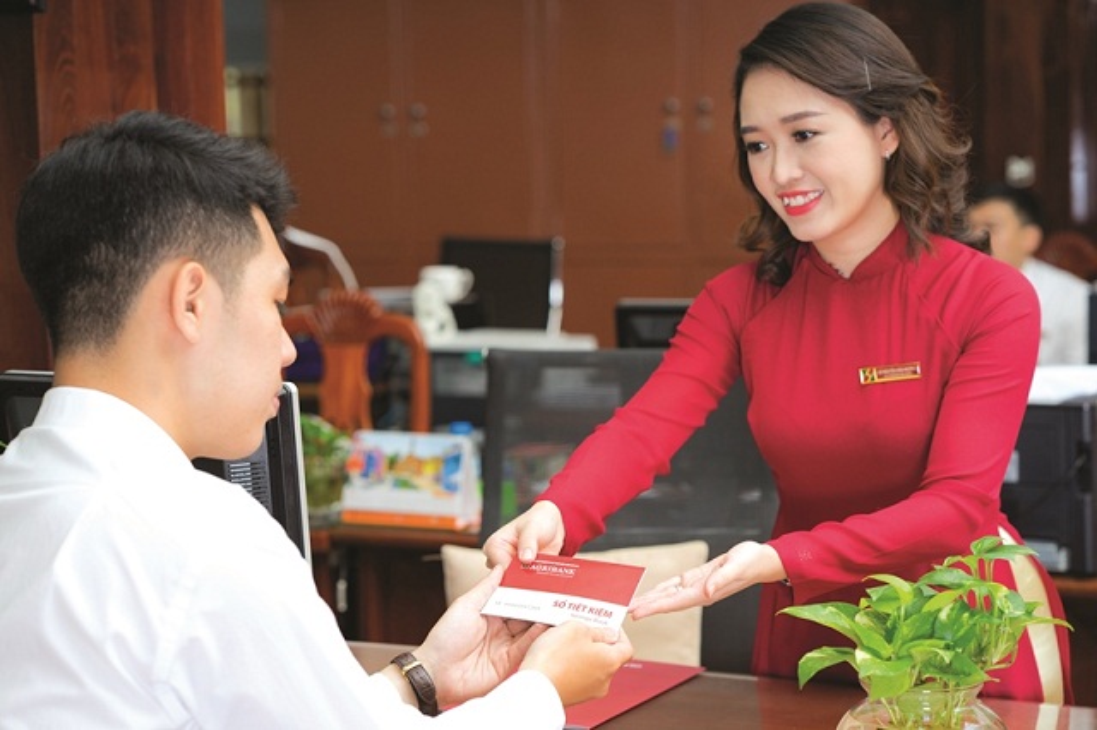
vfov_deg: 16.1
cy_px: 365
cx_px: 548
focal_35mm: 85
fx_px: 2589
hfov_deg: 23.9
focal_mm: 85
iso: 200
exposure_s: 1/160
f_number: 4
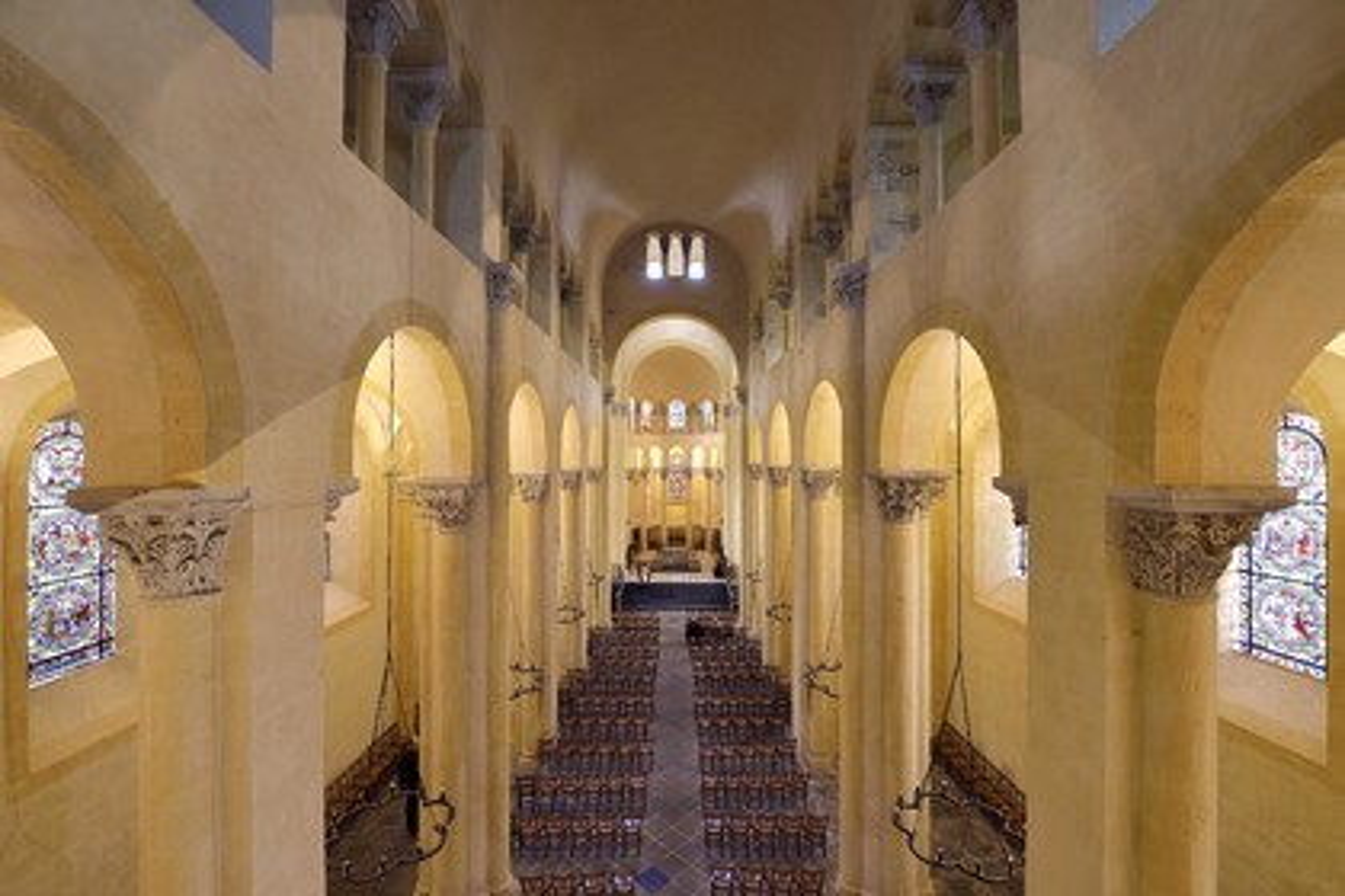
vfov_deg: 81.2
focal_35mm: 14
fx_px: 523
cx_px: 672
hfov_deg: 104.3
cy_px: 448
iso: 400
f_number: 7.1
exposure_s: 1/1.25
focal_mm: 14
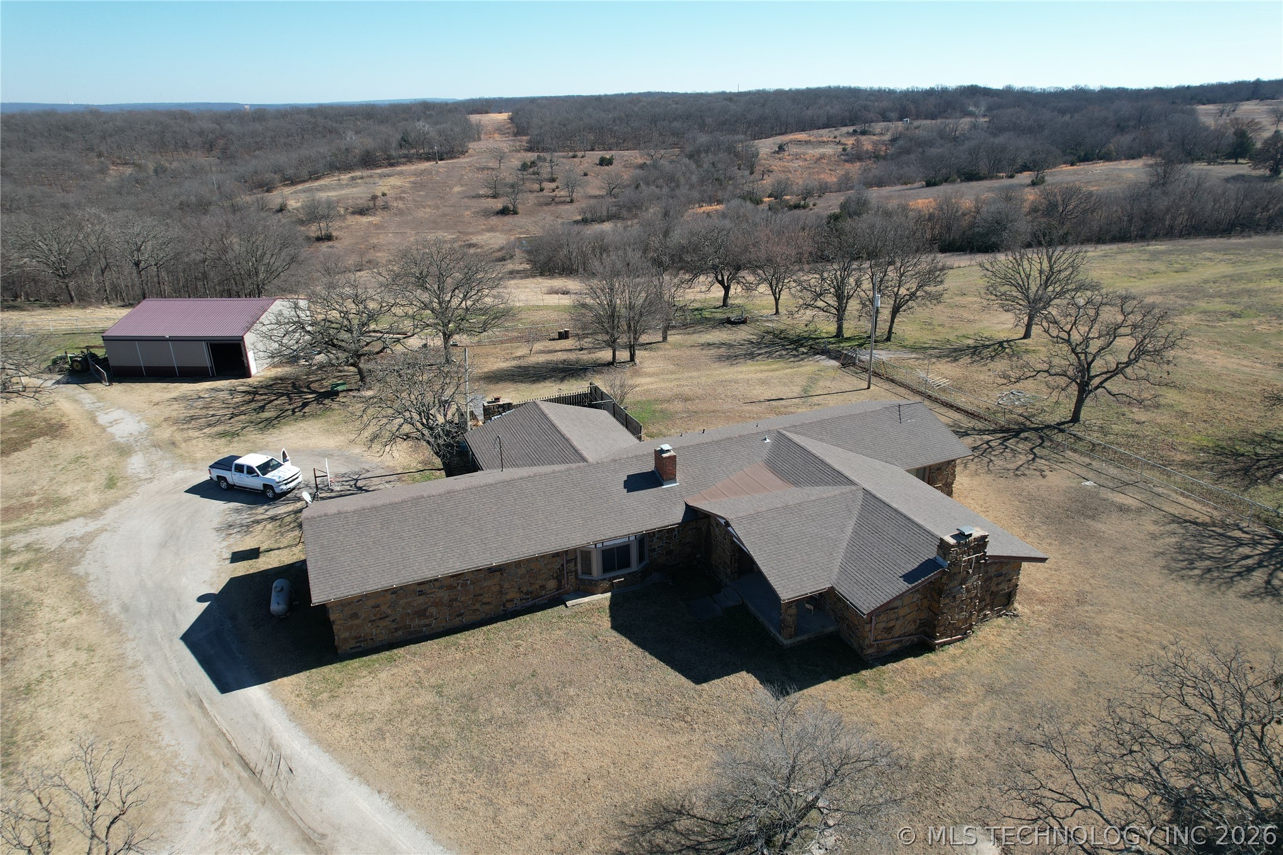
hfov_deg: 78.6
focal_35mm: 22
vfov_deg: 57.2
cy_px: 428
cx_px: 642
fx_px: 784
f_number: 2.8
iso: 100
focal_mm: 8.38
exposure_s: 1/1250
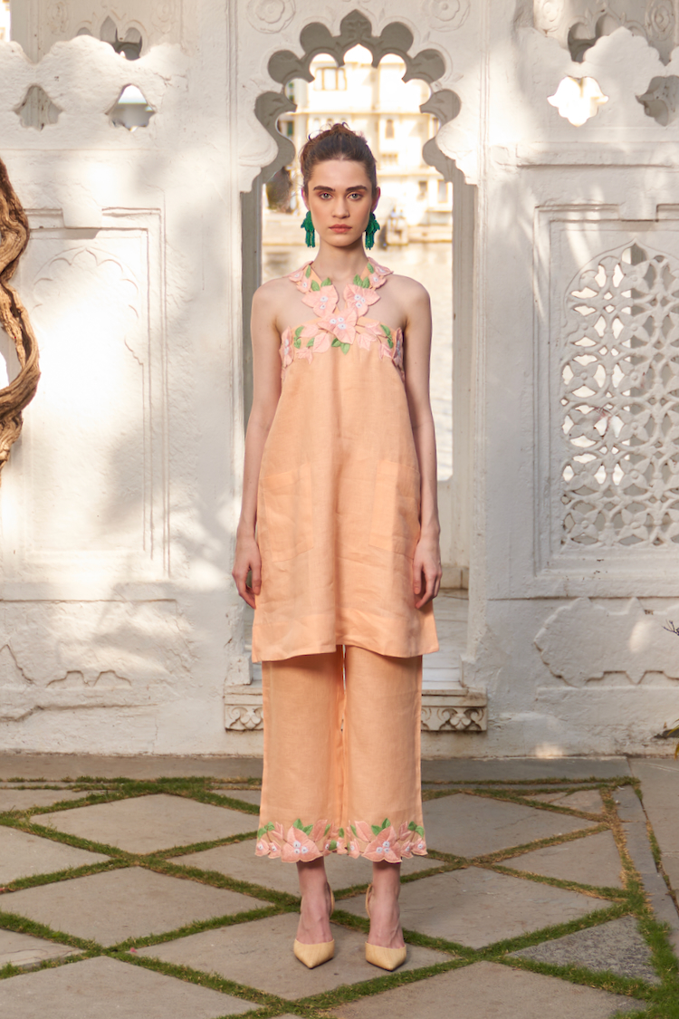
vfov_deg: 36.9
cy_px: 510
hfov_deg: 25.1
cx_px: 340
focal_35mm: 54
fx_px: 1528
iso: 50
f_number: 2.8
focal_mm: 36
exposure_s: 1/500
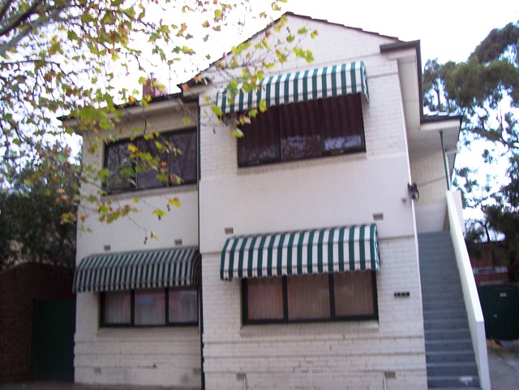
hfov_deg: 54.0
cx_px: 260
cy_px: 195
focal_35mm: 34
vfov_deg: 41.8
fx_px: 510
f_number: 2.7
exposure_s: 1/15
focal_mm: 5.6
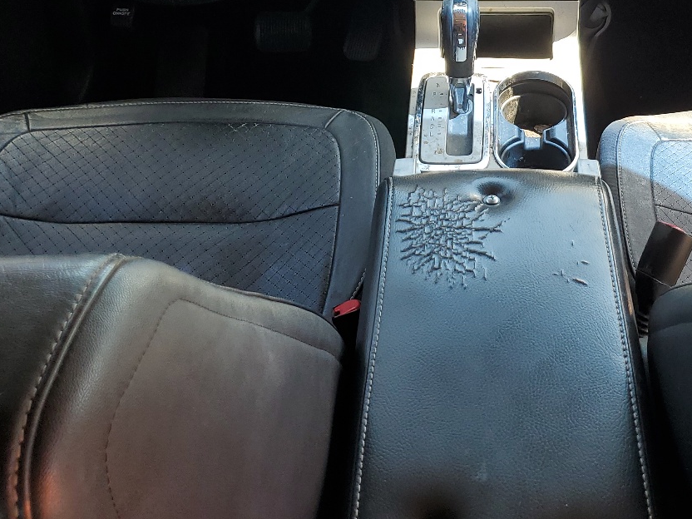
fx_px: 1000
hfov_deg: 37.6
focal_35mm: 50
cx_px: 483
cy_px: 104
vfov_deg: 28.5
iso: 50
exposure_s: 1/179
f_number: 1.5
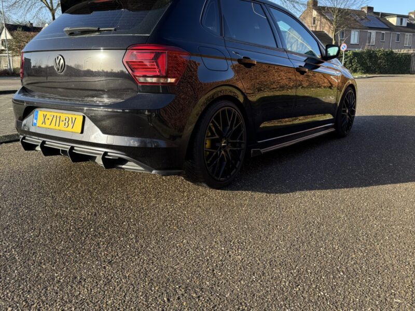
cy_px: 156
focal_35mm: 24
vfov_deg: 56.8
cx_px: 208
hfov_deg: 71.6
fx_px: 288
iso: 80
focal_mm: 6.76
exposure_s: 1/822
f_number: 1.78
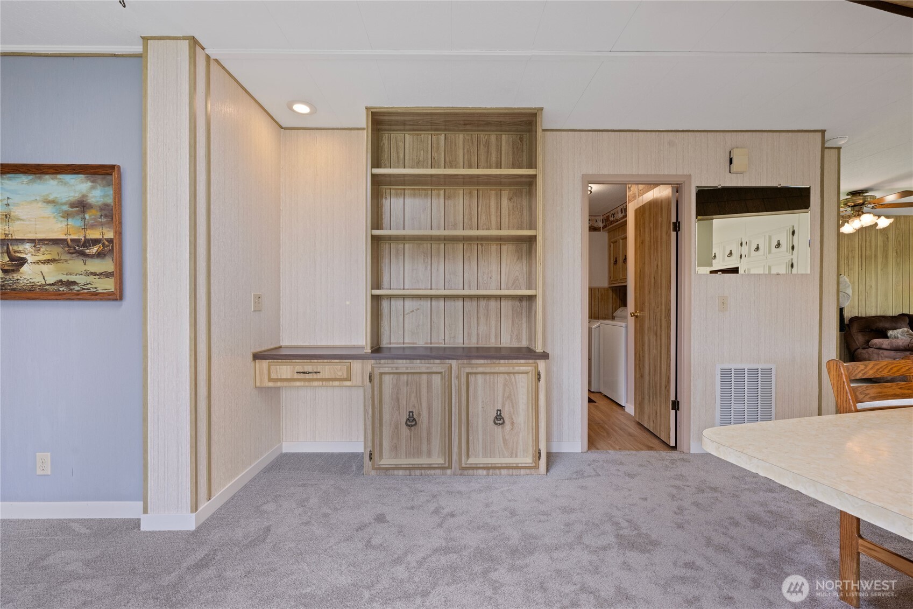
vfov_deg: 77.3
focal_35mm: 15
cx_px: 456
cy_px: 304
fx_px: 380
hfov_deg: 100.4
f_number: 9
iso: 400
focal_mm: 15
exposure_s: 1/13
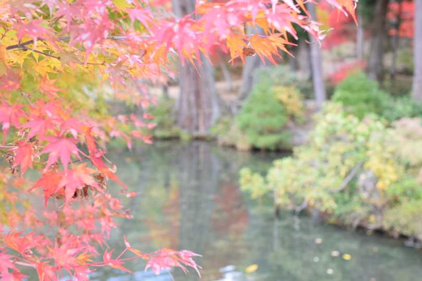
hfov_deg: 43.6
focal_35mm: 45
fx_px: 527
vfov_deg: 29.9
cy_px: 140
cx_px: 211
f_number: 4
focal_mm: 30
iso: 320
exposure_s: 1/125
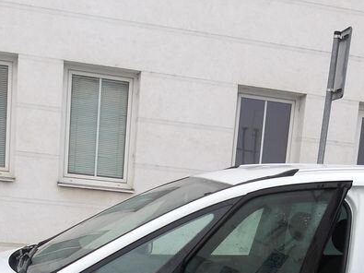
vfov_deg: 19.4
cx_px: 248
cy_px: 353
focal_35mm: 70
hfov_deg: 27.6
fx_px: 736
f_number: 3
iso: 100
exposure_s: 1/228
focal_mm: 4.9
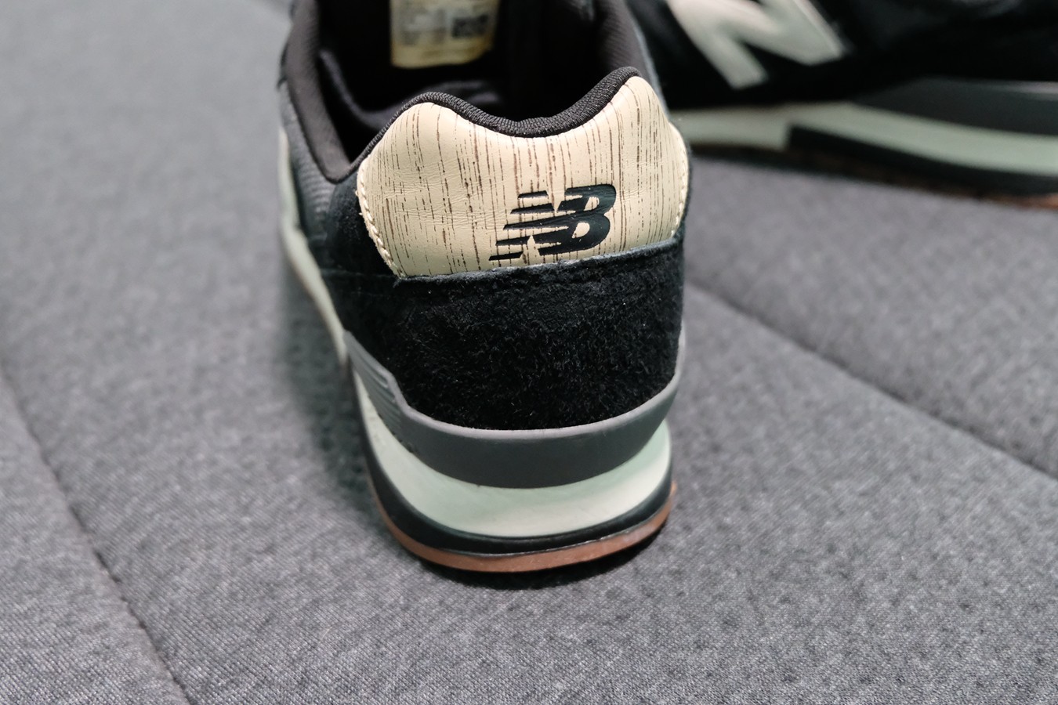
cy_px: 352
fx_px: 1175
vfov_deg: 33.4
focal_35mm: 40
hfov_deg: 48.5
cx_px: 529
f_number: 4.5
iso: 6400
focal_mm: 26.9
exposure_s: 1/28
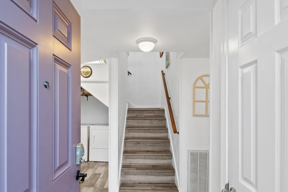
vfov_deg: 61.8
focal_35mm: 20
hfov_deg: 84.0
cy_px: 105
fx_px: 160
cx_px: 142
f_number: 4.8
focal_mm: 11
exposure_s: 1/3
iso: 100
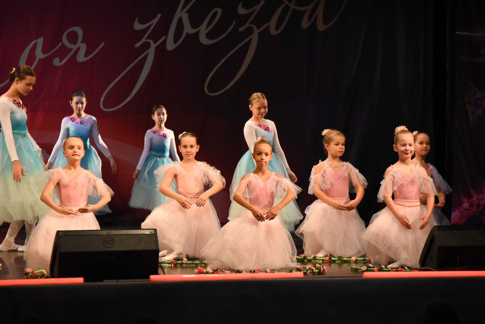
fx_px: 1954
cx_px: 242
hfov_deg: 14.1
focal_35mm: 145
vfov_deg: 9.5
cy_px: 162
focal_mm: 145
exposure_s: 1/640
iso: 5000
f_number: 3.5
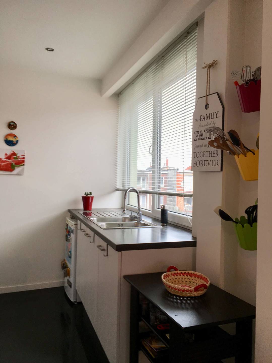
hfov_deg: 48.2
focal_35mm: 29
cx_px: 136
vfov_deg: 61.7
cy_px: 182
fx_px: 304
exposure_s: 1/50
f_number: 2.2
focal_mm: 4.15
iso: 32
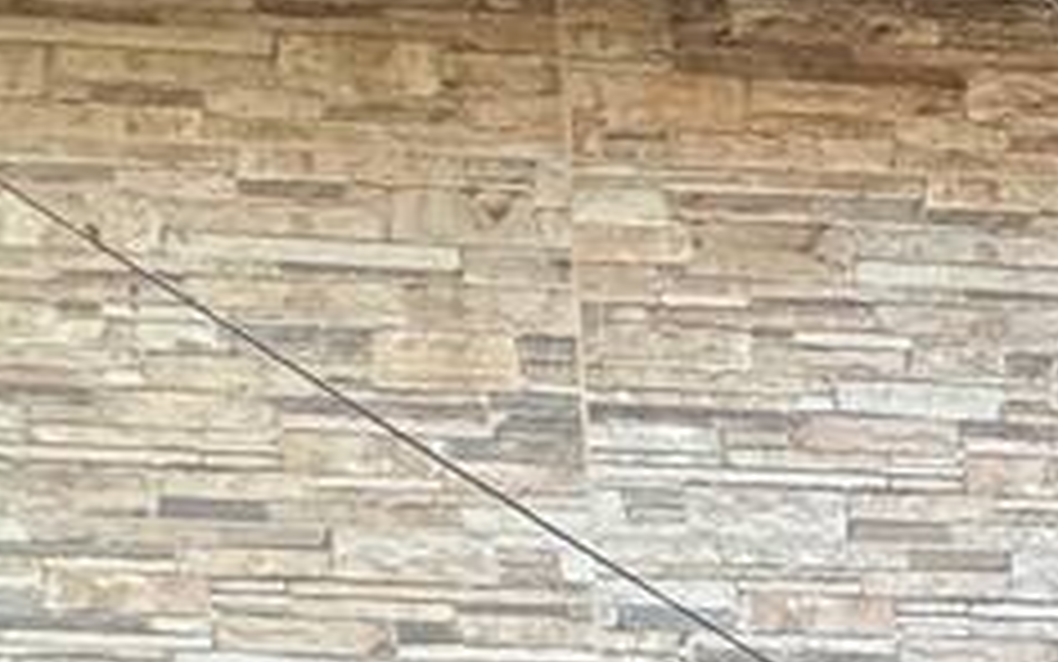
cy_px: 2121
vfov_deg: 9.9
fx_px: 2625
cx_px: 2949
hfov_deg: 12.6
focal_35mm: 91
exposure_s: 1/99
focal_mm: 2.22
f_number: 2.2
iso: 100
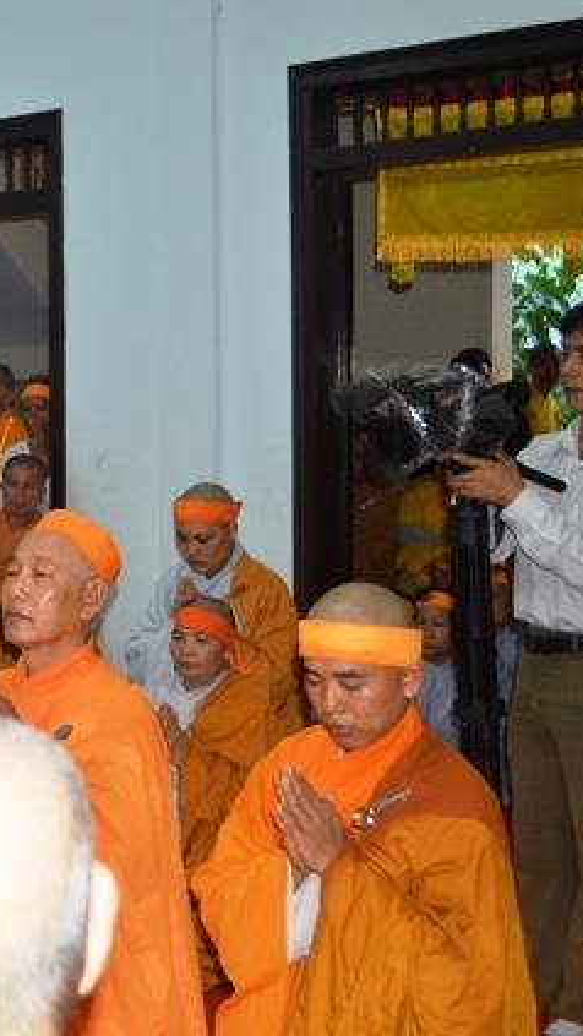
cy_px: 519
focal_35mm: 57
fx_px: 1566
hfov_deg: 19.6
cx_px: -145
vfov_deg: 36.6
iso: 720
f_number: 4
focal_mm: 24
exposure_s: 1/60
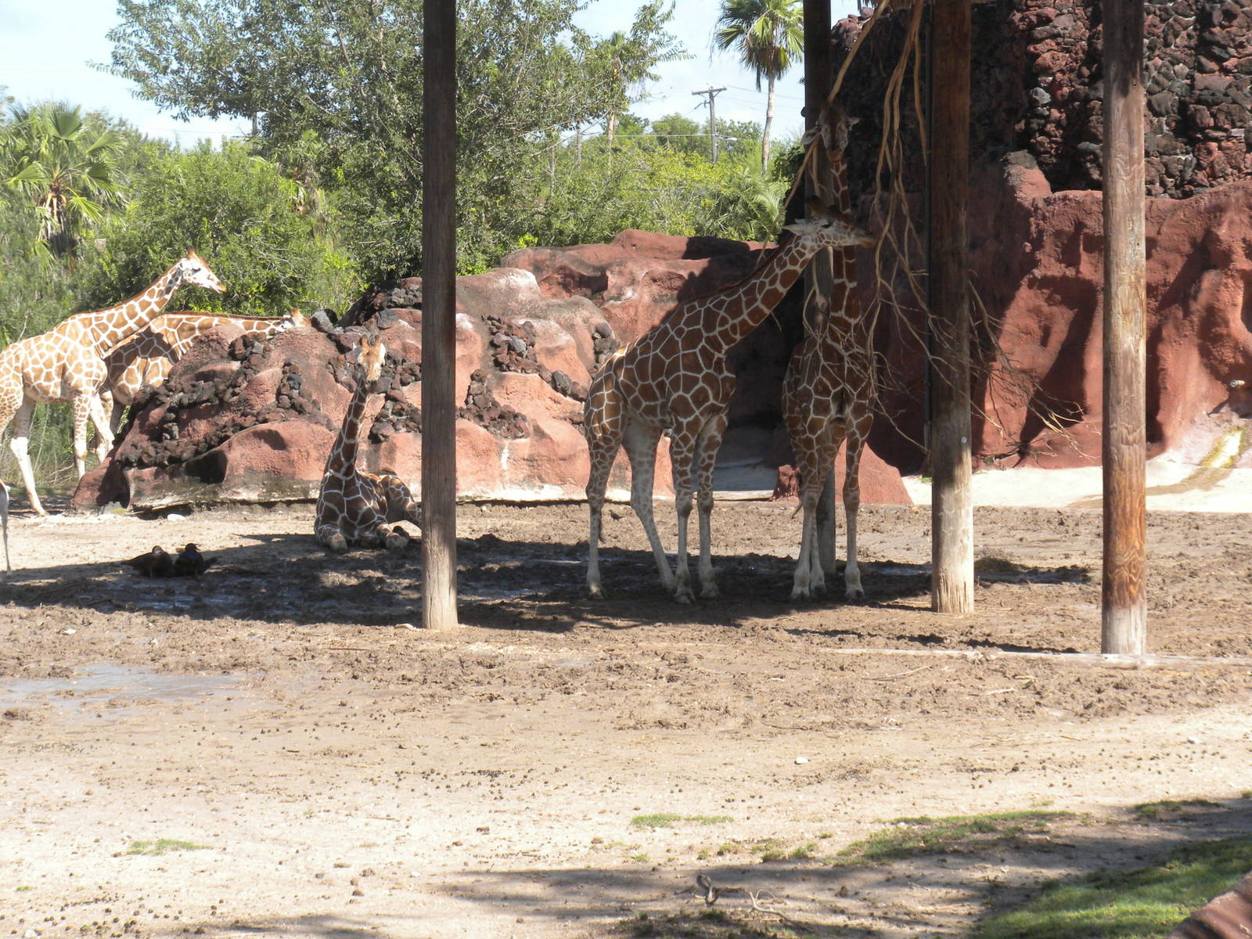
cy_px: 470
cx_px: 626
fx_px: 4304
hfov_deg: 16.6
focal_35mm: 119
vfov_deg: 12.5
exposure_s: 1/366
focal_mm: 21
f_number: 5.1
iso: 110
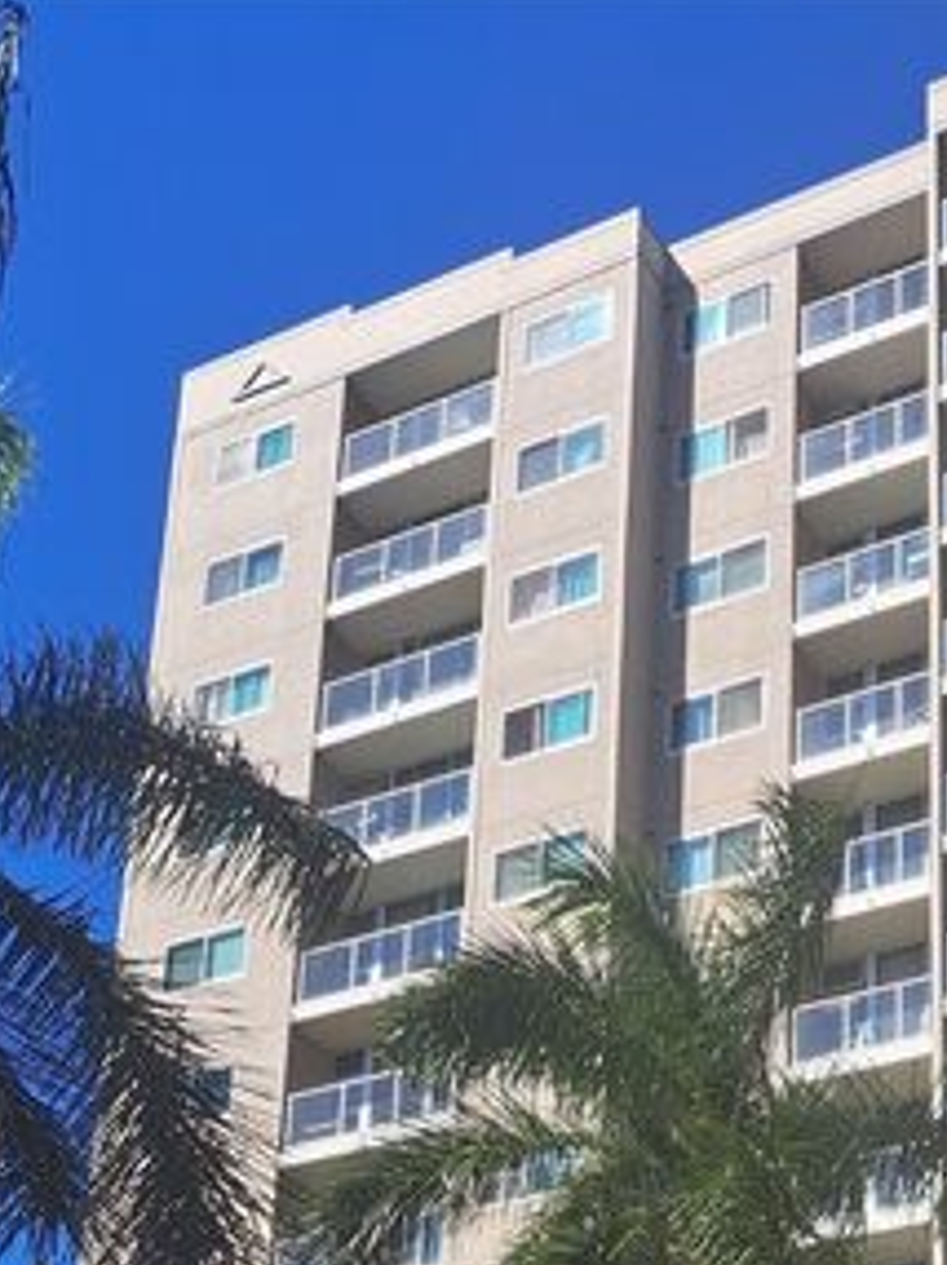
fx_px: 2046
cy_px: 1462
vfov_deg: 30.1
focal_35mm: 56
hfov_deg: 25.0
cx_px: 912
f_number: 1.8
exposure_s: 1/1387
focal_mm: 5.23
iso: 50
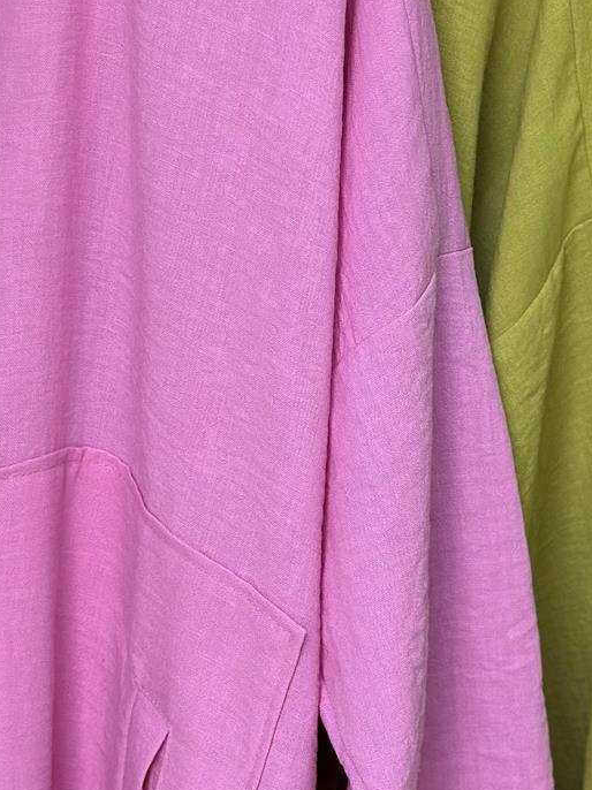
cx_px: 419
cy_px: 309
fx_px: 2555
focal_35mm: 112
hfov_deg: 13.2
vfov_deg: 17.6
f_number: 1.78
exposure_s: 1/399
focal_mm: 6.86
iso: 80
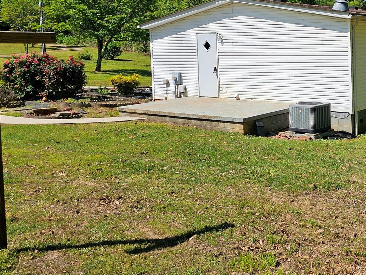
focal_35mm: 44
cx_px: 332
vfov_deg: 32.2
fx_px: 465
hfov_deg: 39.7
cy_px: 68
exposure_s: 1/1250
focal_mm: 6.3
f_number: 1.7
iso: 10
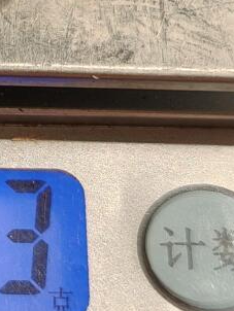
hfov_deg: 10.4
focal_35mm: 137
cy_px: 95
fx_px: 1233
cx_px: -132
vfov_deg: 14.4
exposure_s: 1/200
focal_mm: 6.06
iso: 250
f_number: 1.6
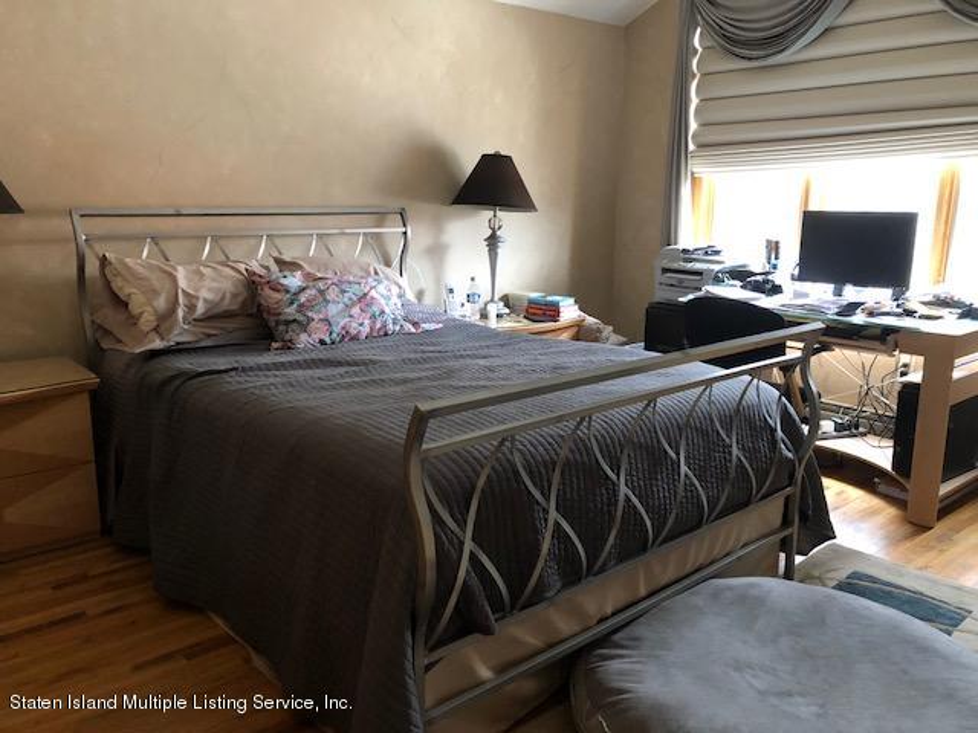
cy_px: 366
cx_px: 489
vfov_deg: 49.7
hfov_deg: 63.4
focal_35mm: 28
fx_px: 791
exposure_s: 1/15
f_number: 1.8
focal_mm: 4
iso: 80
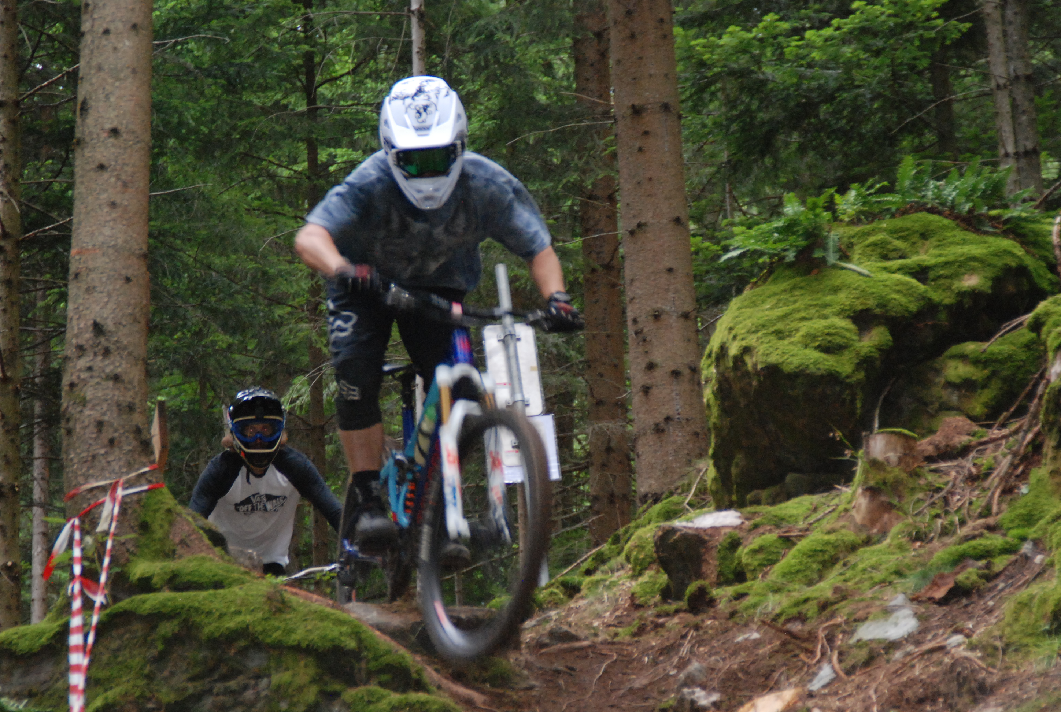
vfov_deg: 10.7
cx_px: 530
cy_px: 356
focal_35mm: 129
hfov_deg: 15.9
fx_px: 3810
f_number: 5.6
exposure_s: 1/60
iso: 1250
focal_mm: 86
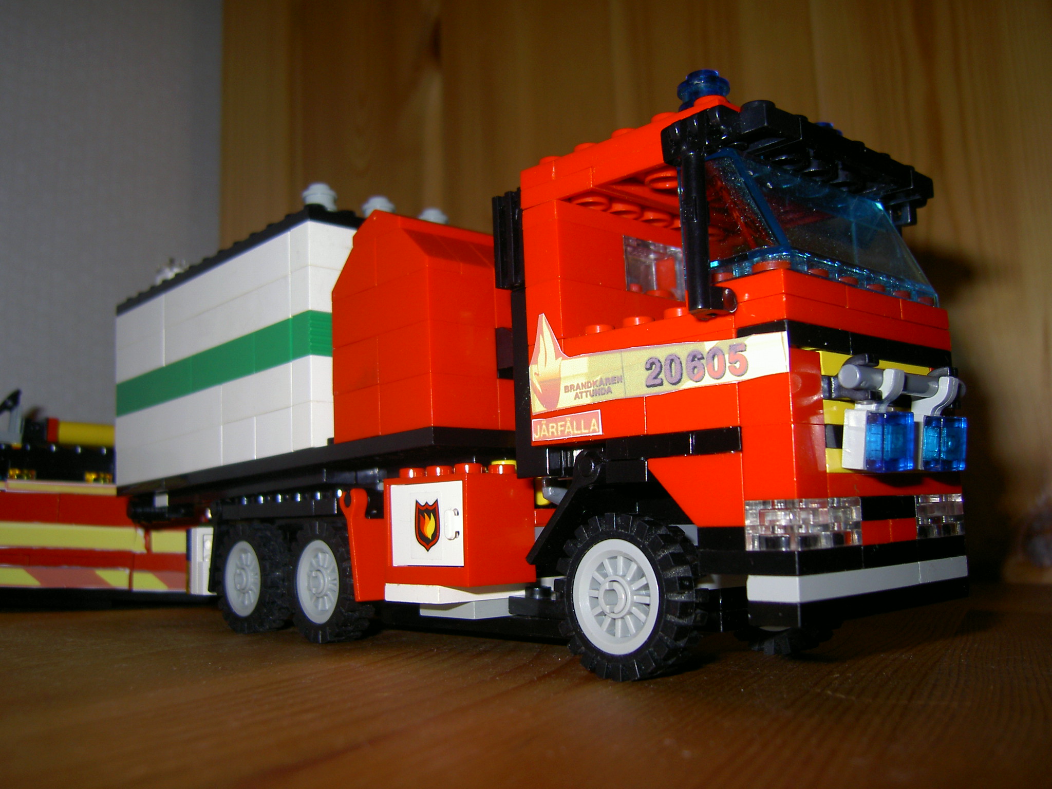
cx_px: 526
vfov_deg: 41.8
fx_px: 1033
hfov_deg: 54.0
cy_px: 394
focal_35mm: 34
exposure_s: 1/60
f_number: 2.8
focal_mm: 5.6
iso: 50
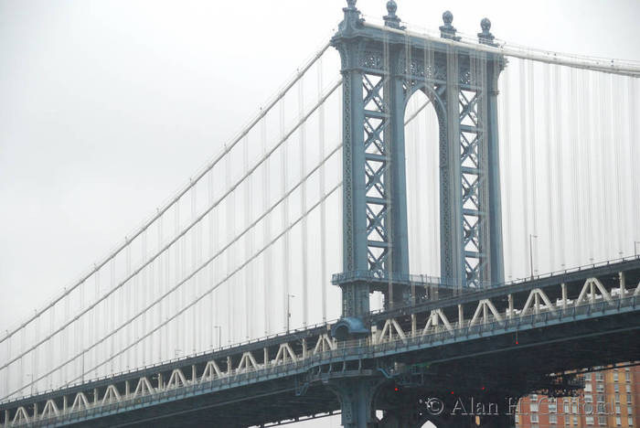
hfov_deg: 18.2
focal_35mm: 112
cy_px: 214
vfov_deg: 12.2
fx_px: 2002
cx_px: 320
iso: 1100
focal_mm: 75
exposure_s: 1/500
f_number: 5.3
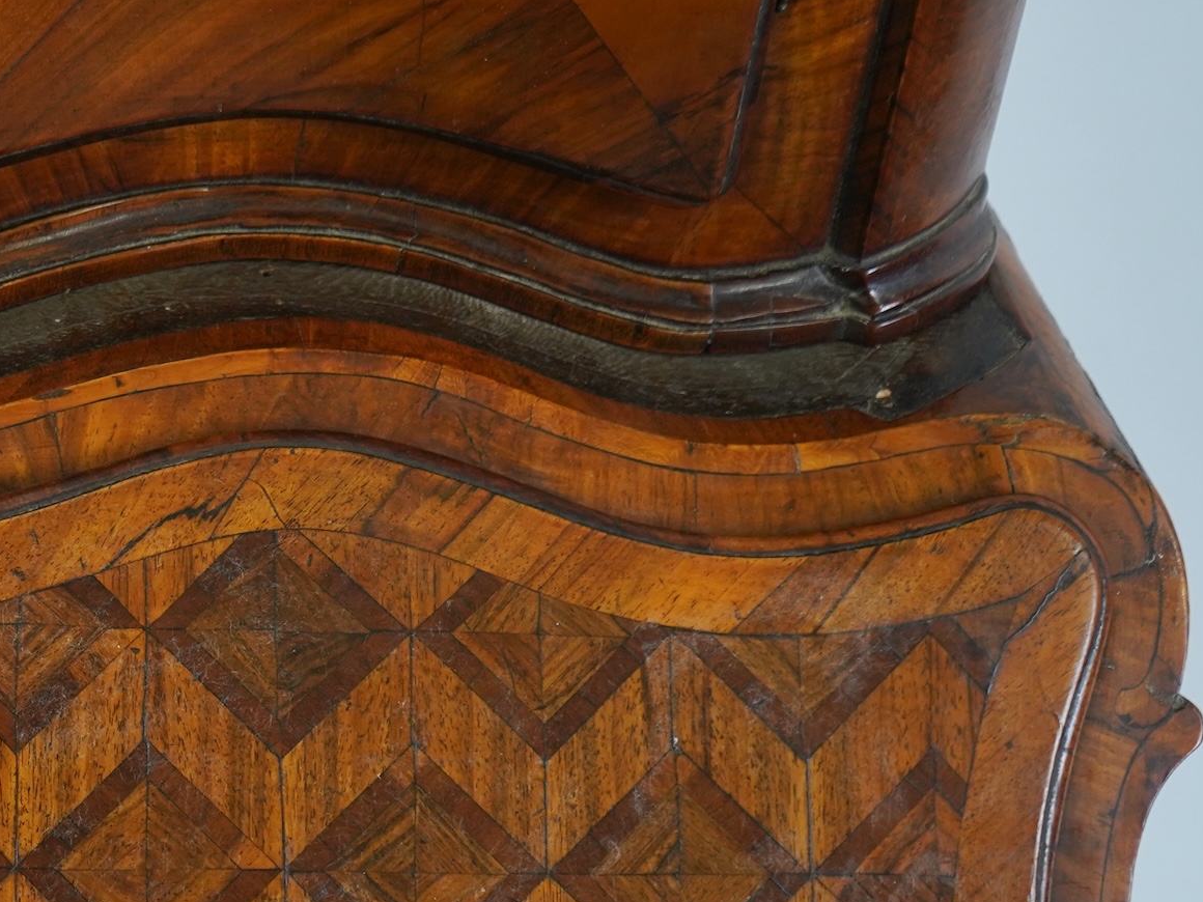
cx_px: -274
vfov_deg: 16.1
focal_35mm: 92
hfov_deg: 19.9
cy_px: 369
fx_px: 3197
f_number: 5
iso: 500
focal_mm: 37
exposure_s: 1/125
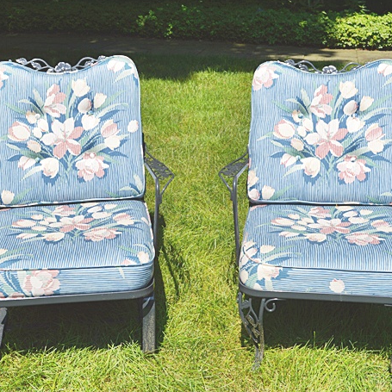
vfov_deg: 36.1
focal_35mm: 47
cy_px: 196
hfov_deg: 36.1
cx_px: 196
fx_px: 602
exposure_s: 1/250
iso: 100
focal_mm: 24
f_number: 8
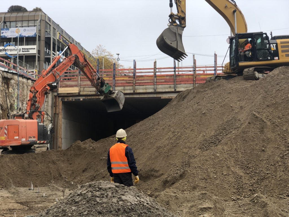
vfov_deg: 28.0
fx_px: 434
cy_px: 108
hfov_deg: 36.8
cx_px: 144
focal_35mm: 52
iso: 16
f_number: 2.4
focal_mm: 6
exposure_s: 1/123
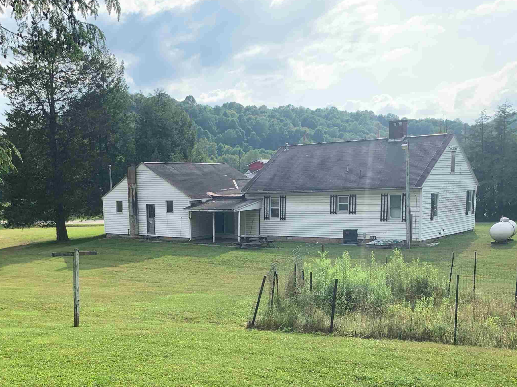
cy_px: 279
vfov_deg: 36.2
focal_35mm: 39
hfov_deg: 47.3
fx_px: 582
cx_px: 188
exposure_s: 1/1266
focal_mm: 4.25
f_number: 1.8
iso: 25
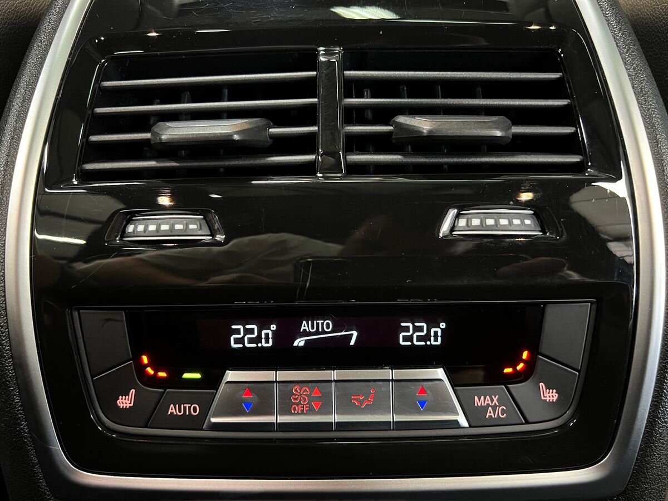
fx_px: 502
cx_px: 334
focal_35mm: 26
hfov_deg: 67.3
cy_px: 250
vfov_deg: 53.1
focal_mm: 5.7
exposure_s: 1/30
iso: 640
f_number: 1.5
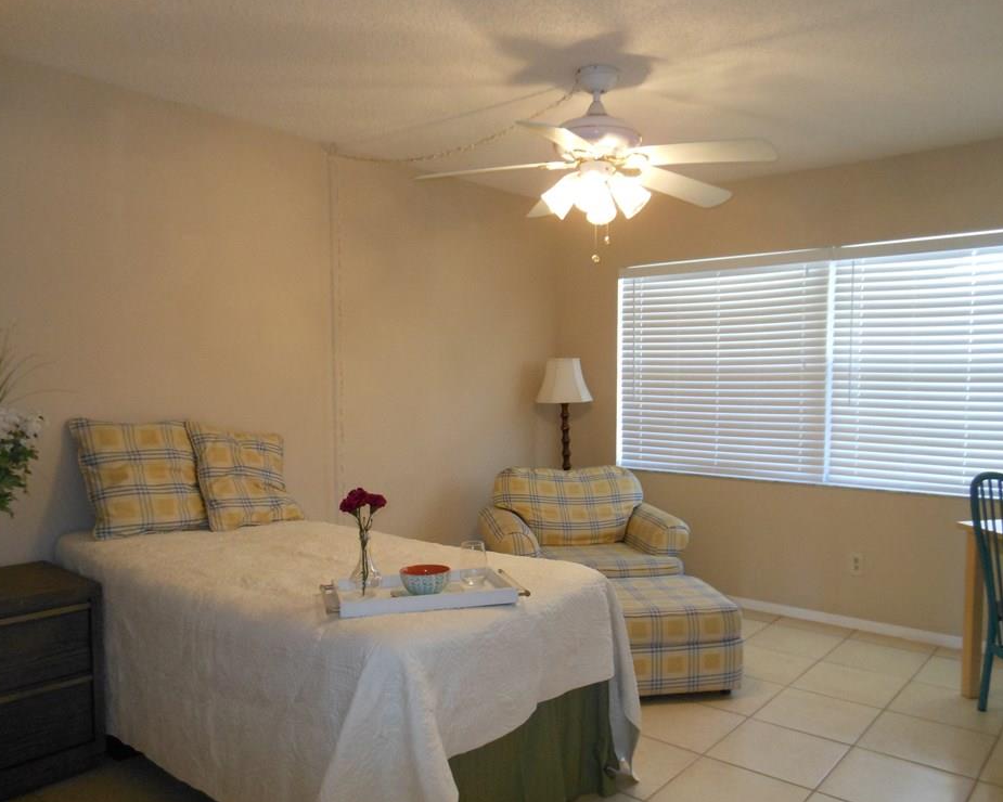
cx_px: 529
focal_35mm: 27
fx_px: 801
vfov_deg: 53.2
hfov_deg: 64.0
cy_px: 396
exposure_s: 1/30
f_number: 3.2
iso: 320
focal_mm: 4.5
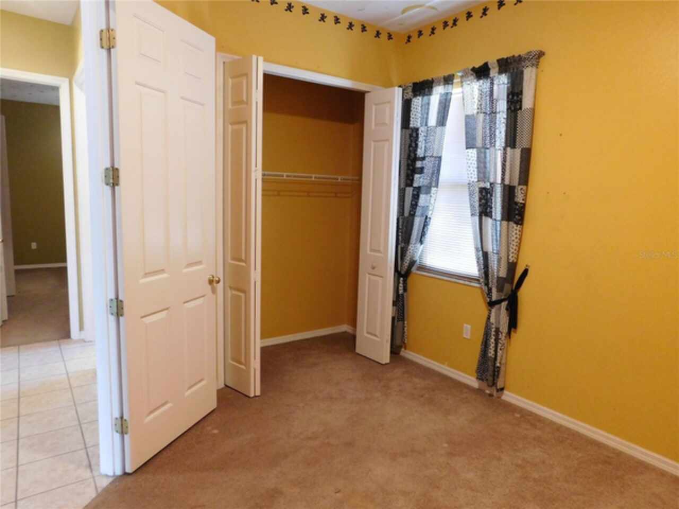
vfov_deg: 58.9
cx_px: 340
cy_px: 254
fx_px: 451
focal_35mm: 23
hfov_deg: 73.9
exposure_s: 1/25
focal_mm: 4
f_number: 3
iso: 400
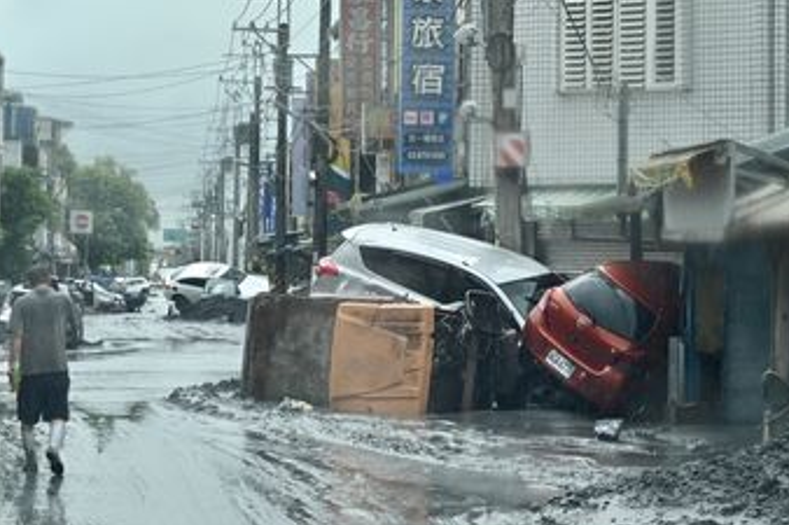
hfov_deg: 14.5
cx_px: 369
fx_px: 3111
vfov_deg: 9.7
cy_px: 301
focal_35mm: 142
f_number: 6.3
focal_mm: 120
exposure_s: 1/250
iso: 640
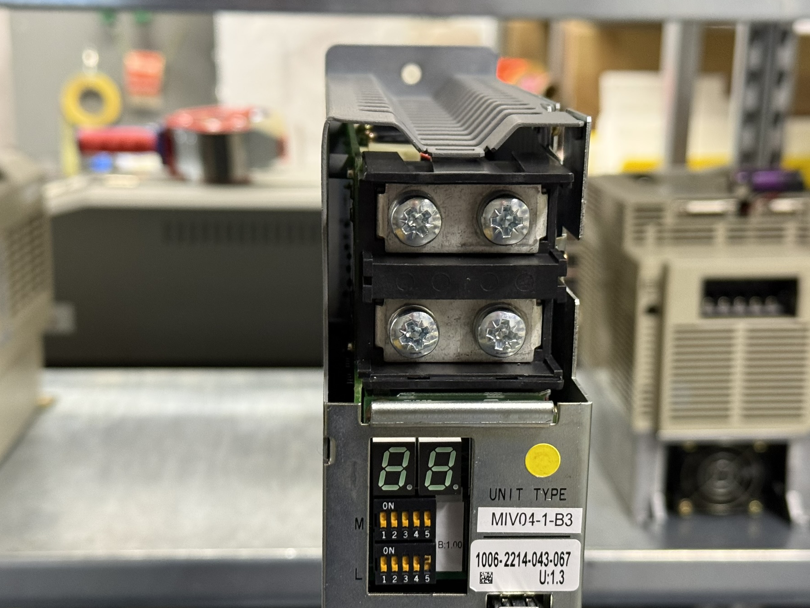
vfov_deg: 26.6
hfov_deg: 34.9
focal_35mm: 55
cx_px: 397
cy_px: 337
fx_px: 1287
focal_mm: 6.76
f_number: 1.78
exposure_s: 1/50
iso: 250
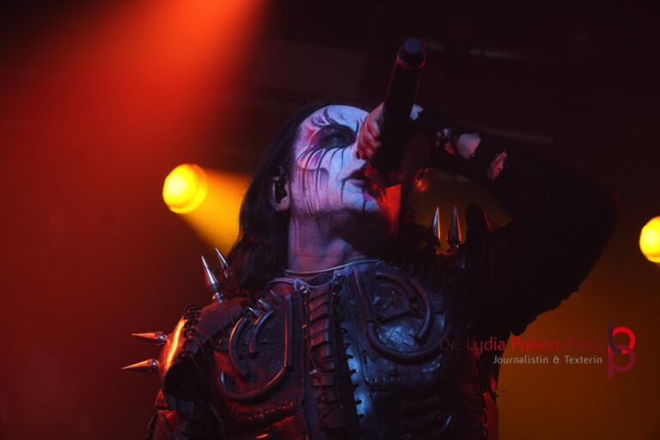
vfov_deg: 13.0
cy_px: 220
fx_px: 1925
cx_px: 330
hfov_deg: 19.5
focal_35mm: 105
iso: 1250
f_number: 5
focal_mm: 70
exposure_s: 1/125
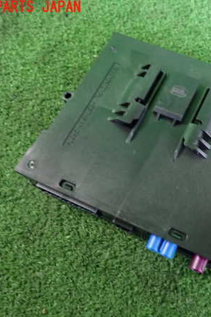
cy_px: 158
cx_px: 165
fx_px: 308
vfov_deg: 54.5
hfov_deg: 36.7
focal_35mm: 35
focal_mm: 4.5
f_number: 2
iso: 640
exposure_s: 1/30
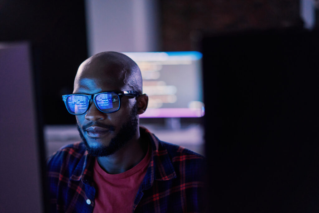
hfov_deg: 36.2
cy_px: 106
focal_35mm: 55
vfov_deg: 24.6
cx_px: 160
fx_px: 487
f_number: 1.8
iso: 800
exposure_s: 1/60
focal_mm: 55
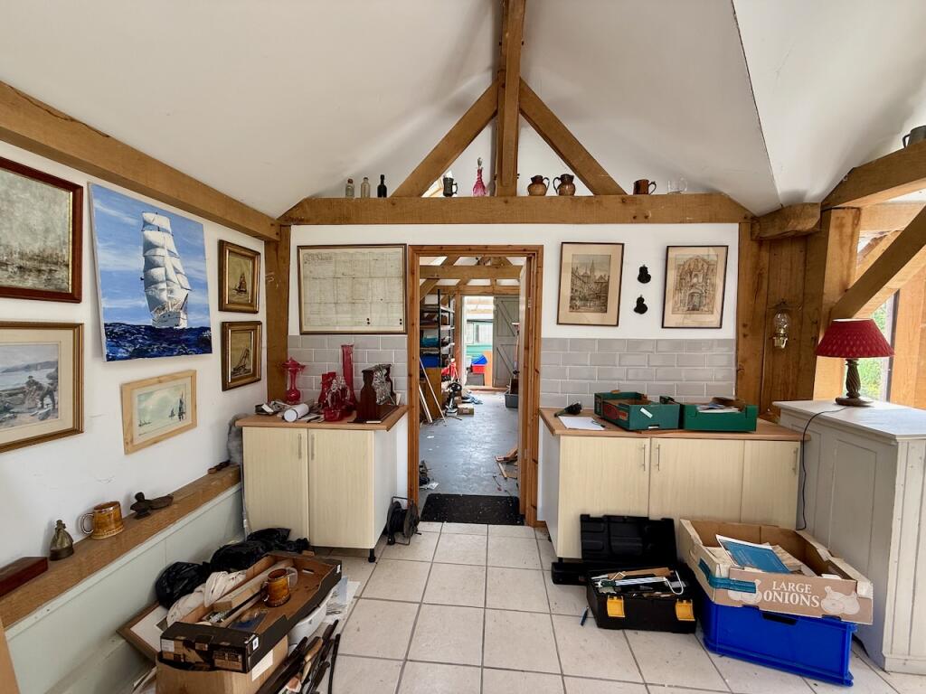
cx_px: 463
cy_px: 347
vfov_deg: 85.7
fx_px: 375
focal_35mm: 14
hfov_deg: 102.1
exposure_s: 1/99
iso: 80
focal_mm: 2.22
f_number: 2.2
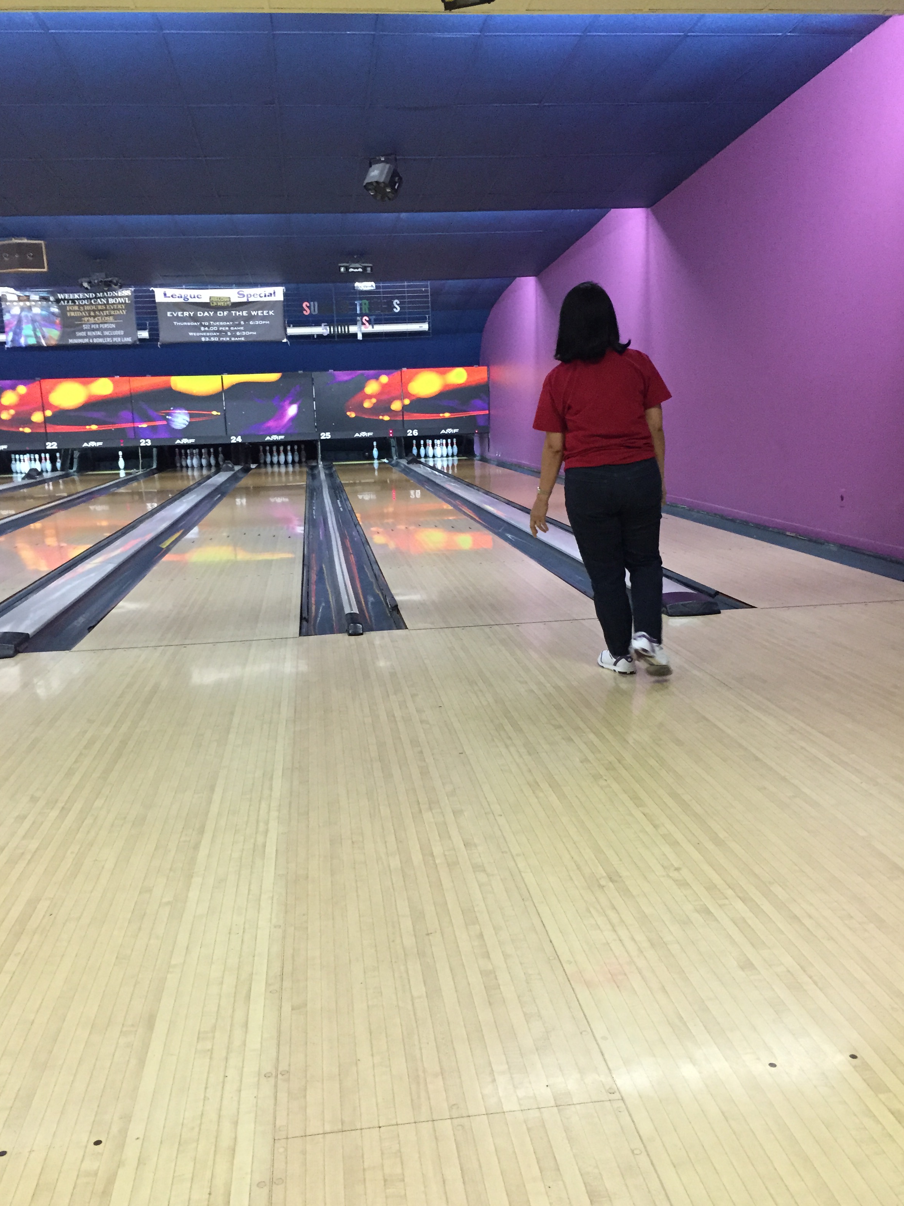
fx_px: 1045
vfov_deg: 60.0
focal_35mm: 30
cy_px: 612
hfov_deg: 46.8
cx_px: 451
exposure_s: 1/30
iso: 250
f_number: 2.2
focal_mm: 4.15
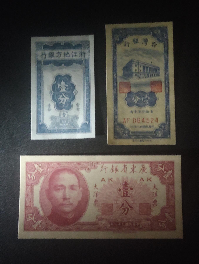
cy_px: 132
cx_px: 100
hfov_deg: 29.2
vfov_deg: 38.1
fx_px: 382
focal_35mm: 50
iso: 1600
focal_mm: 3.42
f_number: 2.2
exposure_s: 1/25
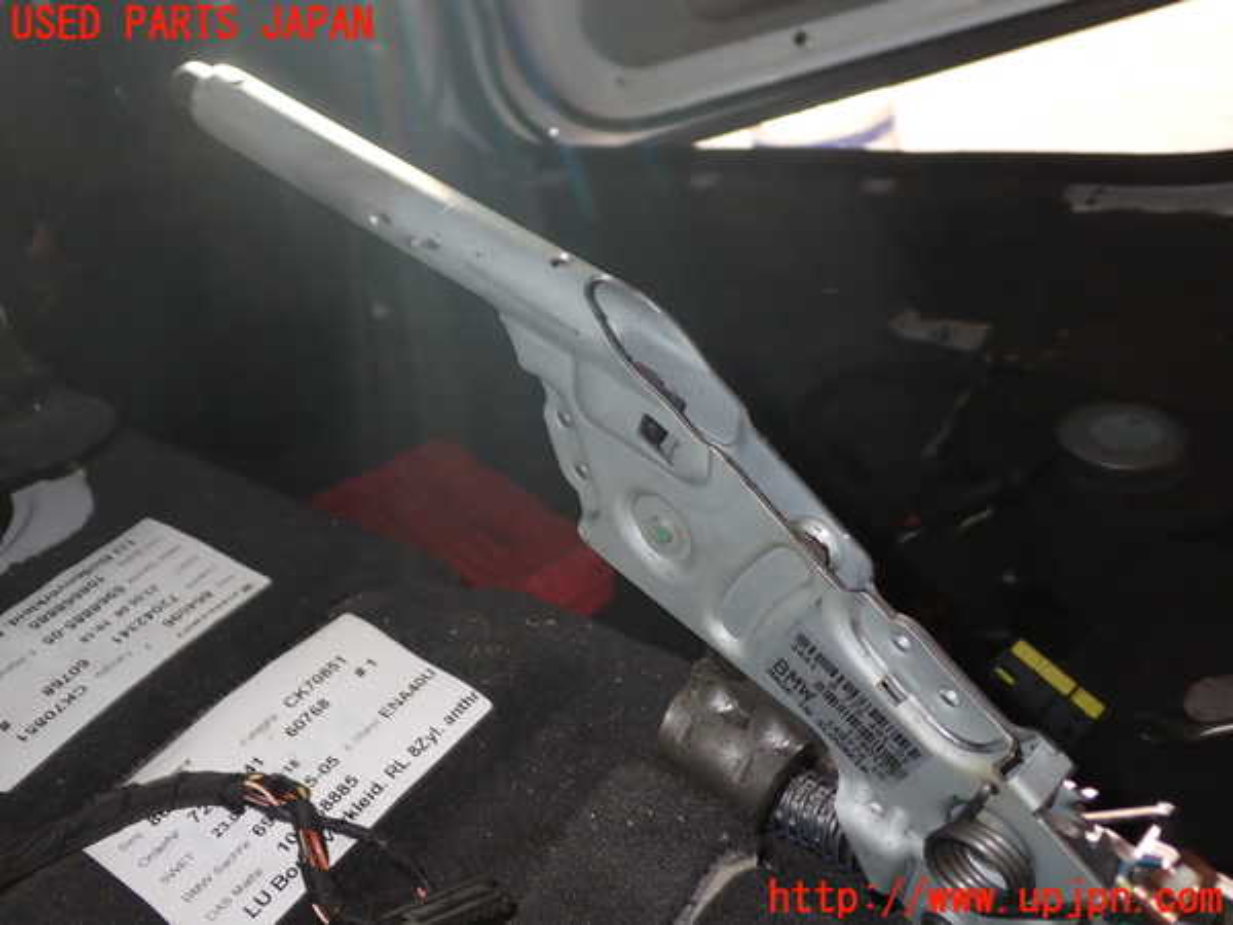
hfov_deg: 51.4
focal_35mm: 36
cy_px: 462
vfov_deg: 39.7
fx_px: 1282
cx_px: 616
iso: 125
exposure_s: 1/40
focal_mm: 6.37
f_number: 7.1
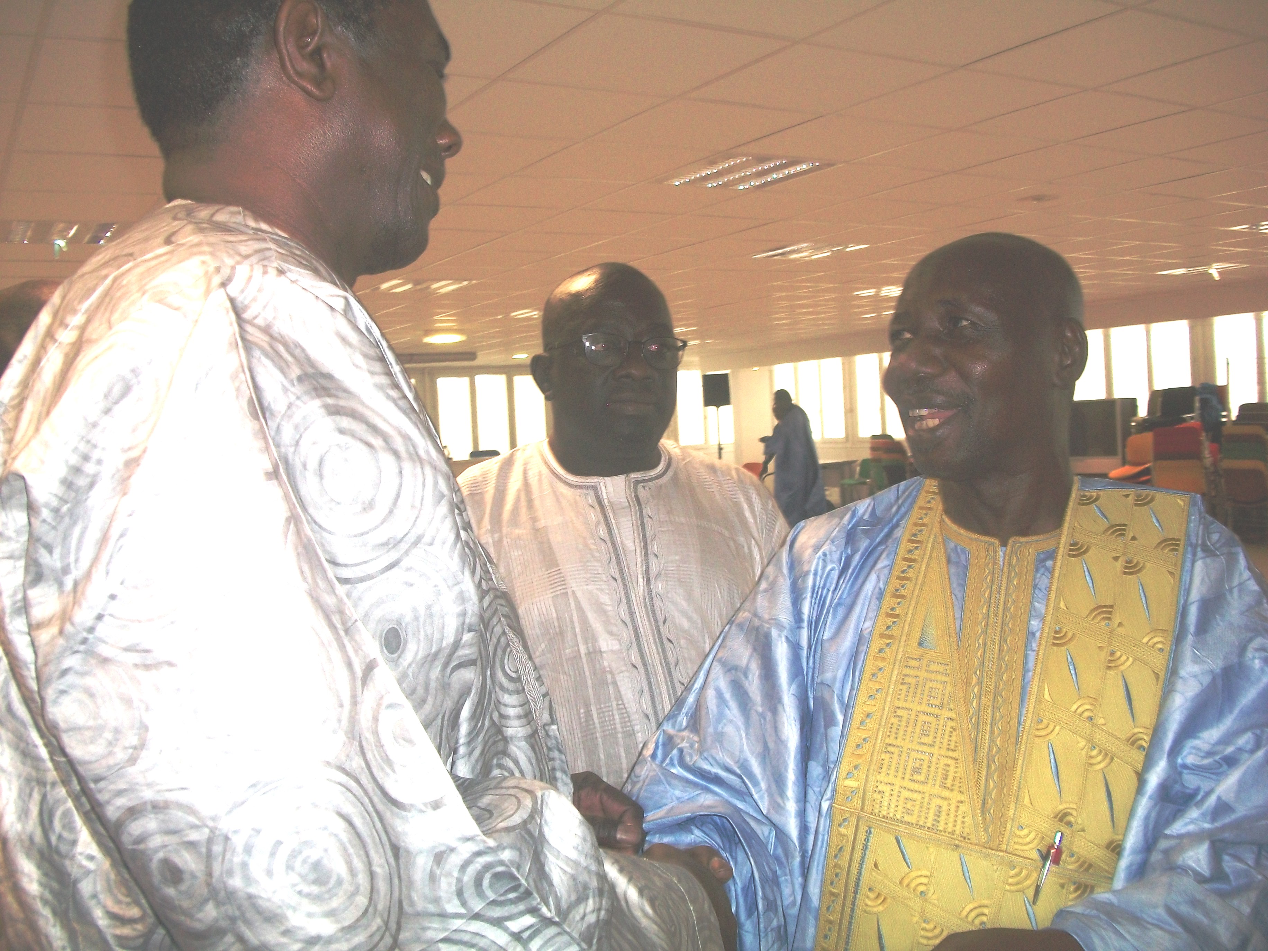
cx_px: 634
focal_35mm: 32
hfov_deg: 56.8
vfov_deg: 44.2
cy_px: 476
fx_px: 1172
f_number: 2.9
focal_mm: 5.7
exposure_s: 1/50
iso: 80
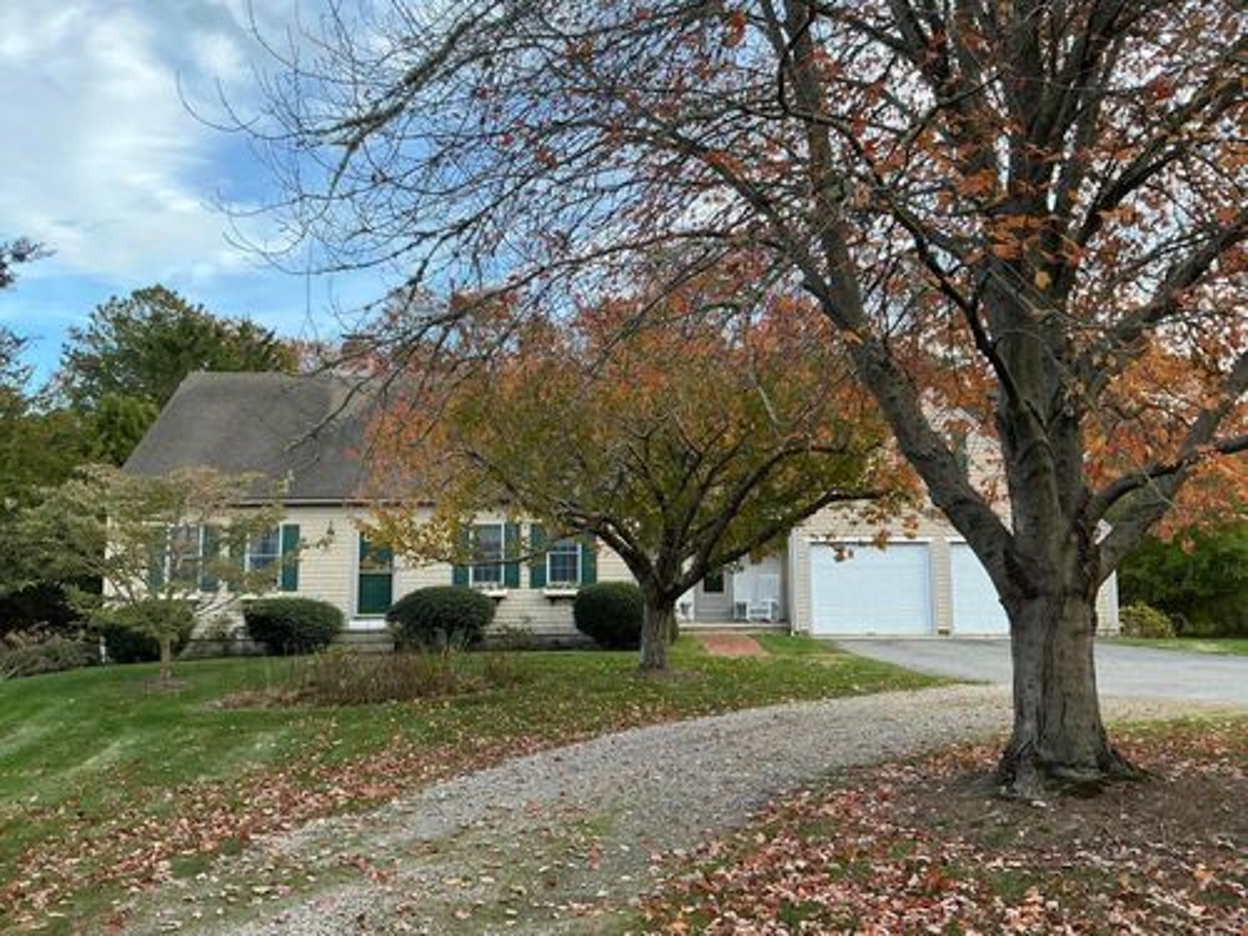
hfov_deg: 63.4
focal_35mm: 28
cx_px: 624
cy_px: 468
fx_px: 1009
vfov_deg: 49.7
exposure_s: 1/181
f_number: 1.8
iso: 25
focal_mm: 3
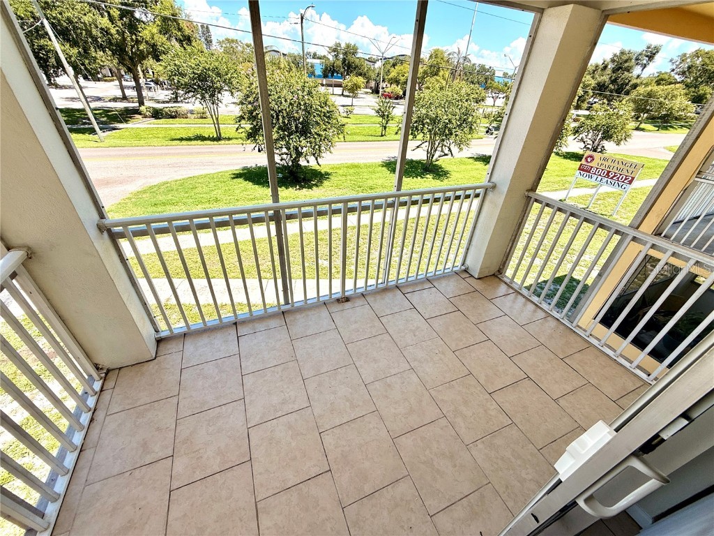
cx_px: 357
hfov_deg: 102.1
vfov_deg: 85.7
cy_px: 268
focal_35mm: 14
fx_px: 289
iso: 50
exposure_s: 1/1145
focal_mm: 2.22
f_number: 2.2
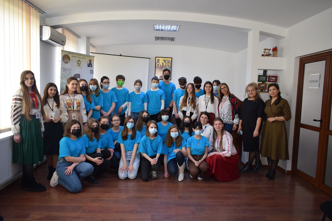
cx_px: 166
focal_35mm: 27
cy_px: 110
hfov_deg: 67.4
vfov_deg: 47.9
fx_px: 249
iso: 640
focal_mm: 18
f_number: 4
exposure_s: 1/60
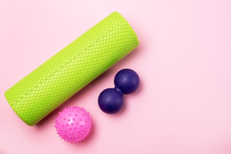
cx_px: 116
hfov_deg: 39.6
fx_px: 321
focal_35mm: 50
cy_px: 77
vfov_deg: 27.0
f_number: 8
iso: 800
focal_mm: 50
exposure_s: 1/125
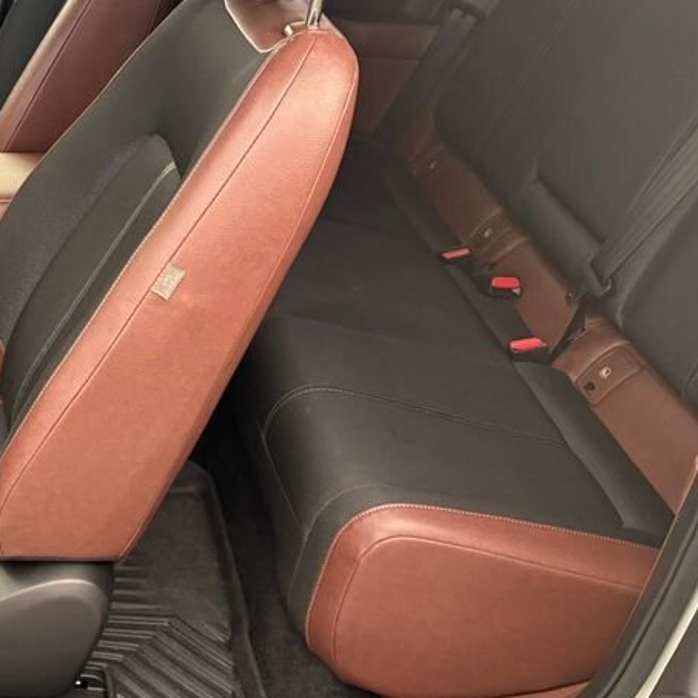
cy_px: 253
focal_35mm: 52
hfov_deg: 29.8
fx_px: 1186
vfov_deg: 32.6
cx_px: -52
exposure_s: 1/60
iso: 250
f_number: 1.6
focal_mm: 5.96
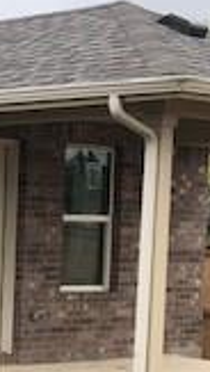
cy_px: 265
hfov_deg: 9.1
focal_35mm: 120
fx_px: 1185
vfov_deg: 17.8
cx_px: -294
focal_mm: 3.99
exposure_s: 1/1130
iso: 20
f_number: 1.8
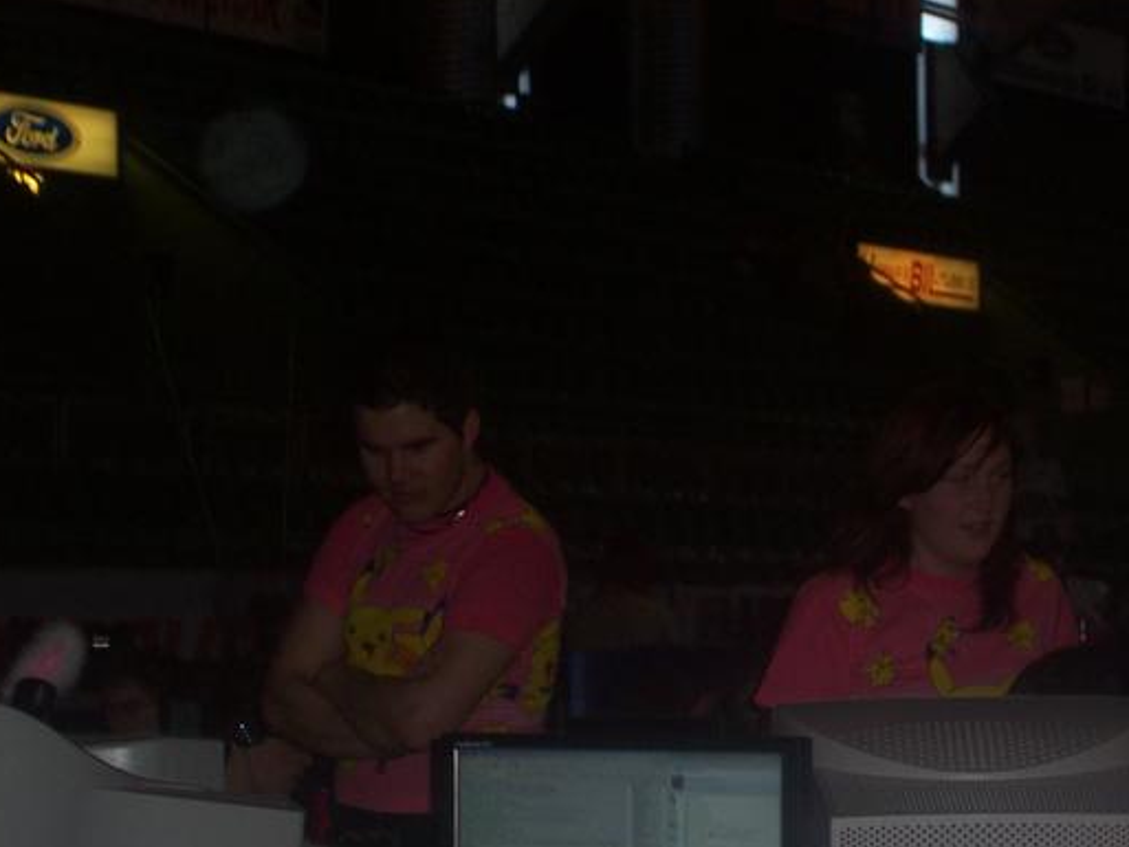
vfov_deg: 11.3
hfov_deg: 15.0
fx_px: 4274
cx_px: 638
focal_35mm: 131
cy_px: 510
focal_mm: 16.8
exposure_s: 1/90
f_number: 4.8
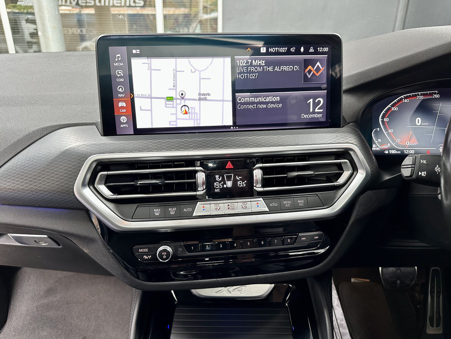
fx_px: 313
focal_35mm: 24
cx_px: 226
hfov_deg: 71.6
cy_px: 170
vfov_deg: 56.8
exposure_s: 1/120
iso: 200
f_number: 1.78
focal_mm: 6.86
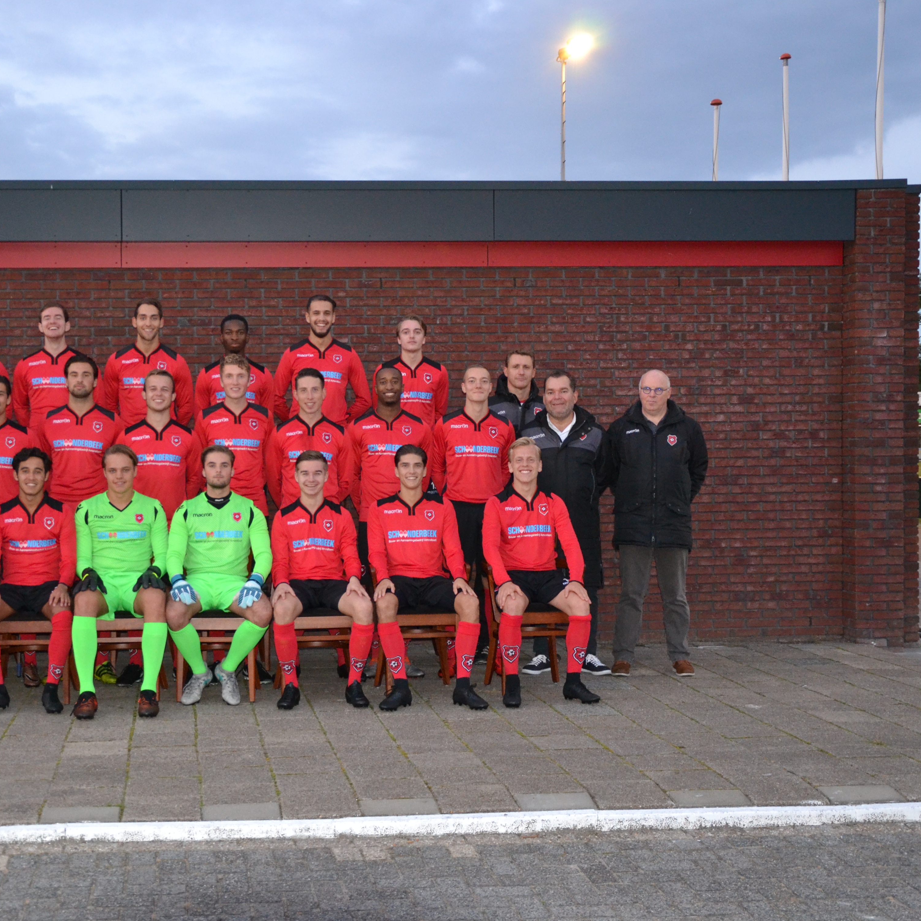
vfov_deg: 34.9
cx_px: 279
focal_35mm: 49
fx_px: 1464
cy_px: 468
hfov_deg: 34.5
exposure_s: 1/60
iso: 2000
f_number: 4
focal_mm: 25
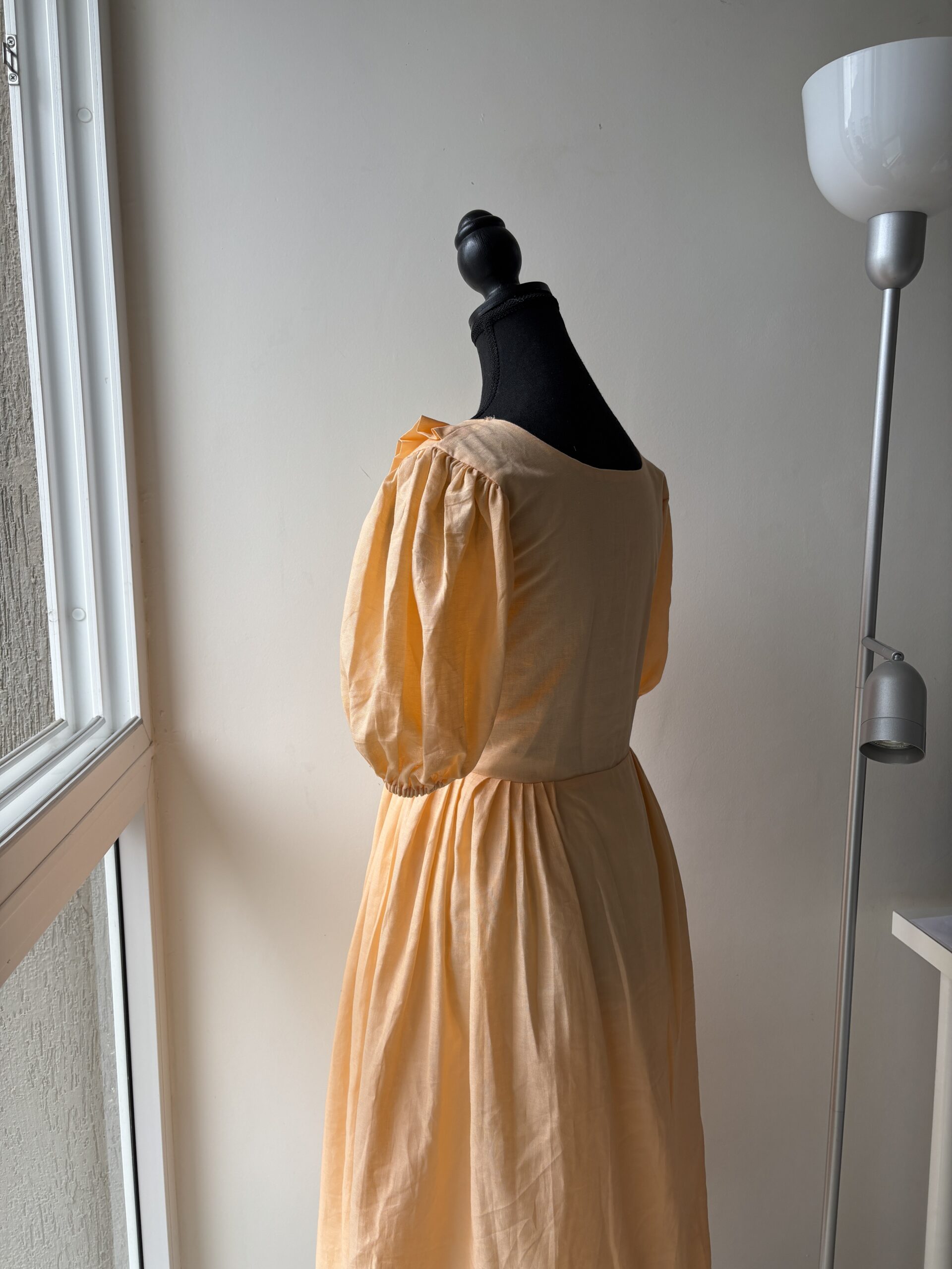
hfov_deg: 53.1
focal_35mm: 26
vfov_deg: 67.3
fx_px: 953
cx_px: 476
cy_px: 634
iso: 40
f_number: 1.6
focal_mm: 5.96
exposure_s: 1/234
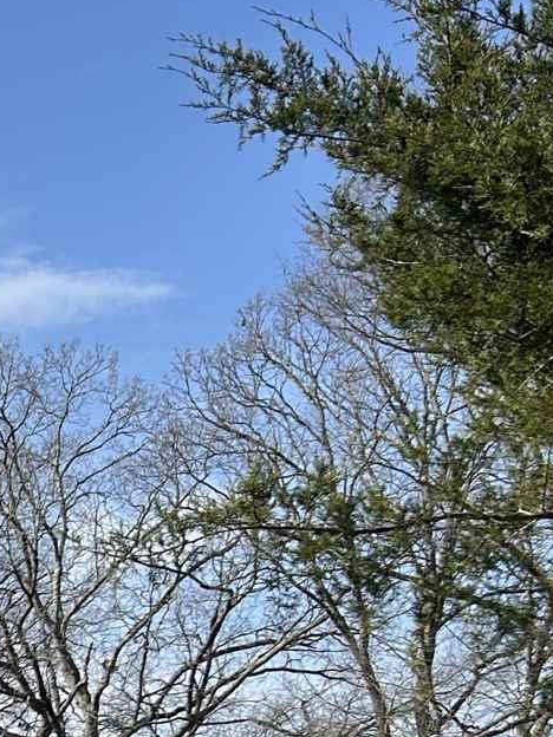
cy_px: 1146
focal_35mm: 96
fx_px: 2045
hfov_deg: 13.8
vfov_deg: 18.0
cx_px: -427
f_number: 1.5
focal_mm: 5.7
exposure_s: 1/3257
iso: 50
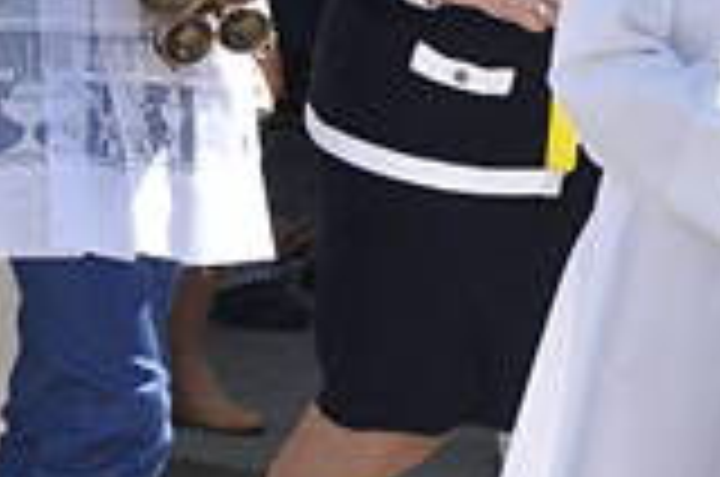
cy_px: -65
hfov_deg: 7.5
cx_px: 1796
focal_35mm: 255
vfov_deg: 5.3
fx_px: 5090
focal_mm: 32
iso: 400
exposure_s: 1/400
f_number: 10
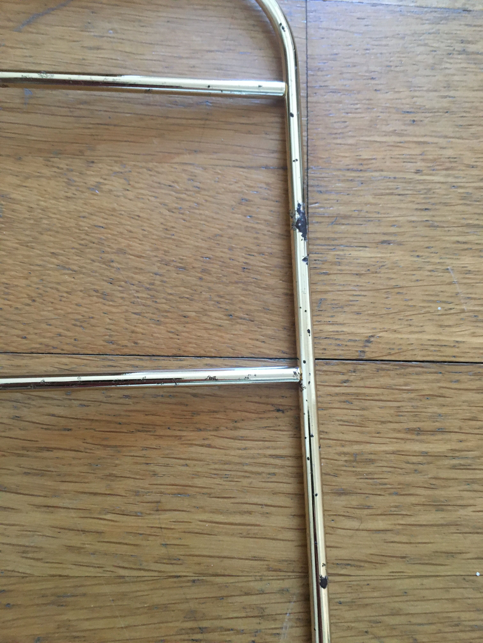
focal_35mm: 29
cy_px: 322
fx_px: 540
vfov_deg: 61.7
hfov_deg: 48.2
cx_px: 242
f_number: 2.2
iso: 250
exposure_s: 1/33
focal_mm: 4.15
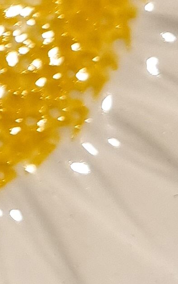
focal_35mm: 176
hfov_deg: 6.4
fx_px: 1365
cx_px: -472
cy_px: 166
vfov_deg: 11.9
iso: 50
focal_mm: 5.4
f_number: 1.8
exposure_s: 1/50
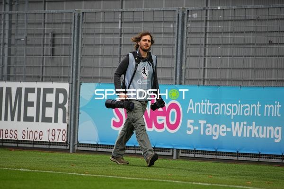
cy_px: 94
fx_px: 2366
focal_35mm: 300
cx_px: 142
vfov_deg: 4.6
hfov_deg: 6.9
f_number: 2.8
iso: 1600
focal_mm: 300
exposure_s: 1/1600
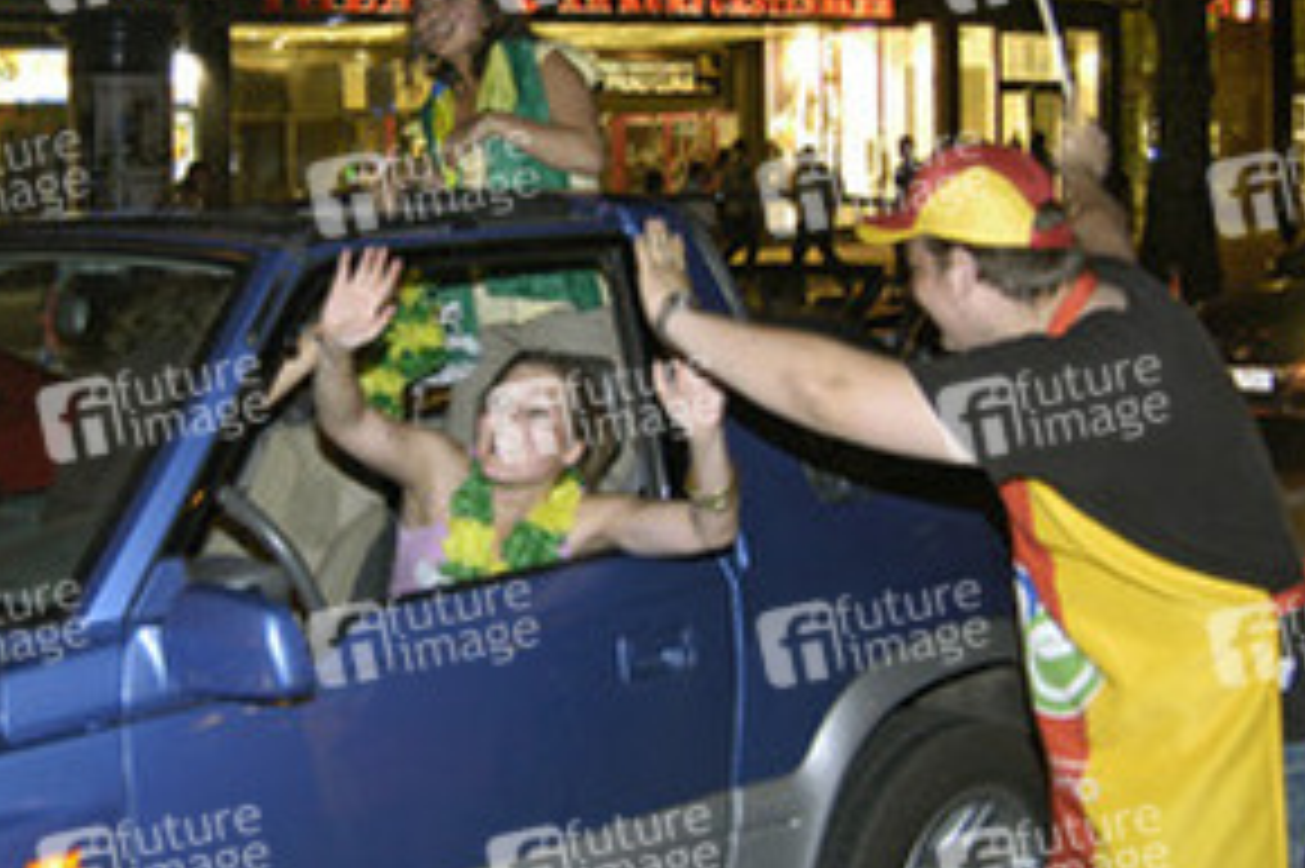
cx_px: 484
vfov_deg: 24.1
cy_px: 297
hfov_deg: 35.4
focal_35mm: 56
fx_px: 2029
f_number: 3.5
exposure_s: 1/30
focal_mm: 24
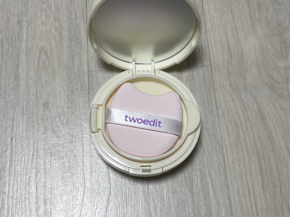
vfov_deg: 53.1
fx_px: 218
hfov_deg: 67.3
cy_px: 108
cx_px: 145
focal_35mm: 26
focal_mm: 4.2
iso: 80
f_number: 1.6
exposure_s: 1/120
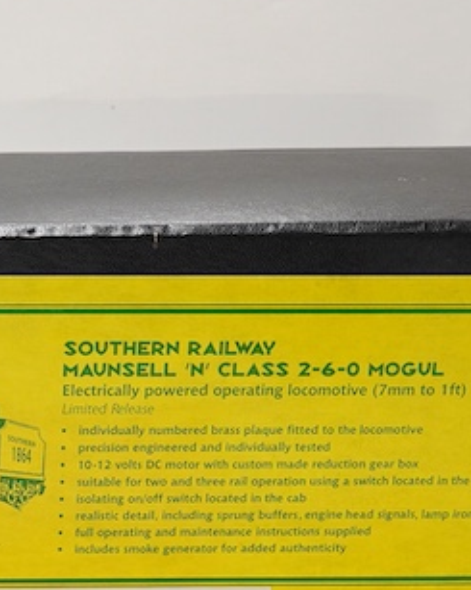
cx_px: -75
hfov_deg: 12.2
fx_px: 2164
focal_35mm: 124
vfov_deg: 15.5
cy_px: 394
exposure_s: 1/125
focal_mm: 30
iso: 1250
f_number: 9
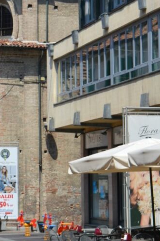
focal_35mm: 152
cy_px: 55
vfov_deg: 13.5
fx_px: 1015
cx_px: -20
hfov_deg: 8.9
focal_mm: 40
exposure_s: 1/250
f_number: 8
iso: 100
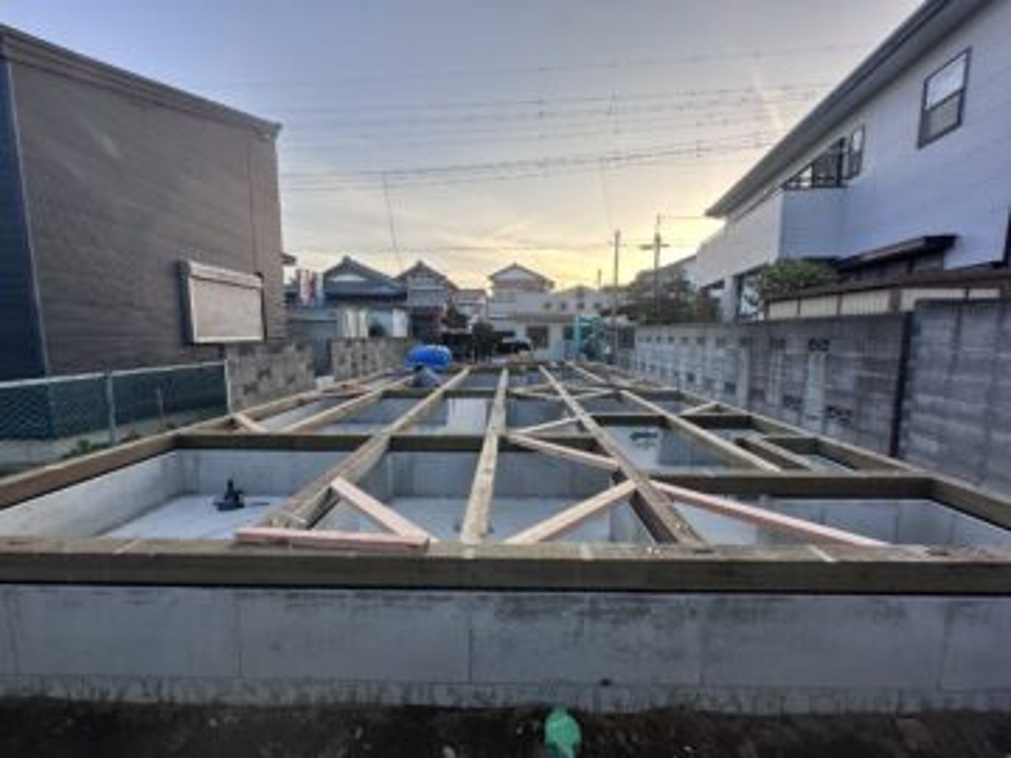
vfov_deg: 85.7
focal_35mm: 14
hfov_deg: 102.1
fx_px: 409
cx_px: 506
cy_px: 379
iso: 40
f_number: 2.2
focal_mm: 2.22
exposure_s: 1/215
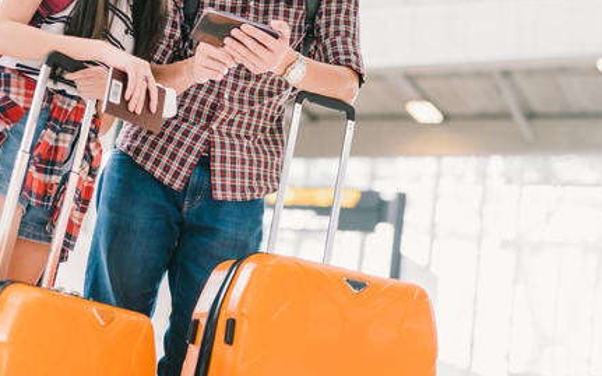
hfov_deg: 34.0
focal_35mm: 60
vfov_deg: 21.3
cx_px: 331
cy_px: 66
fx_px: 984
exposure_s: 1/160
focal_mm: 35
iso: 320
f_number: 1.4
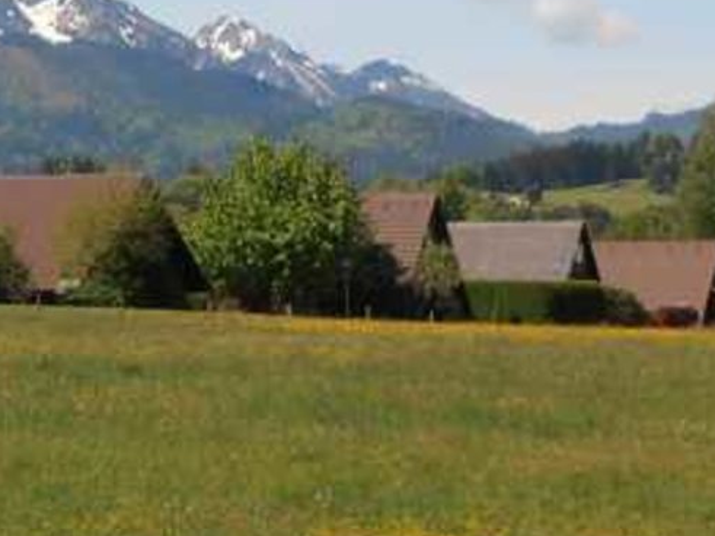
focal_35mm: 215
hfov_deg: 9.2
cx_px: 160
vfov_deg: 6.9
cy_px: 135
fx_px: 4440
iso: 80
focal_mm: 15.51
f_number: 5.1
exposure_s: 1/640
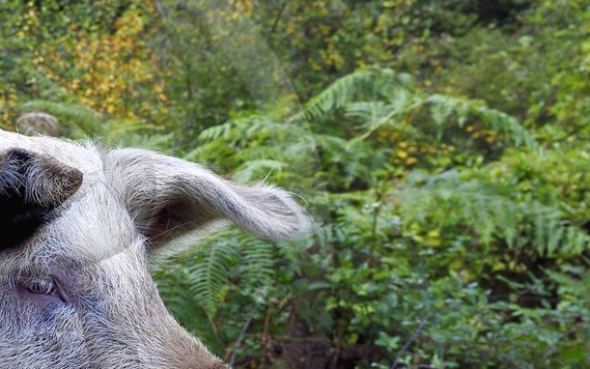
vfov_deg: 15.7
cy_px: 276
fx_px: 1335
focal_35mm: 83
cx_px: -93
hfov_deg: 23.1
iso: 800
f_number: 10
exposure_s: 1/200
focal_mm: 29
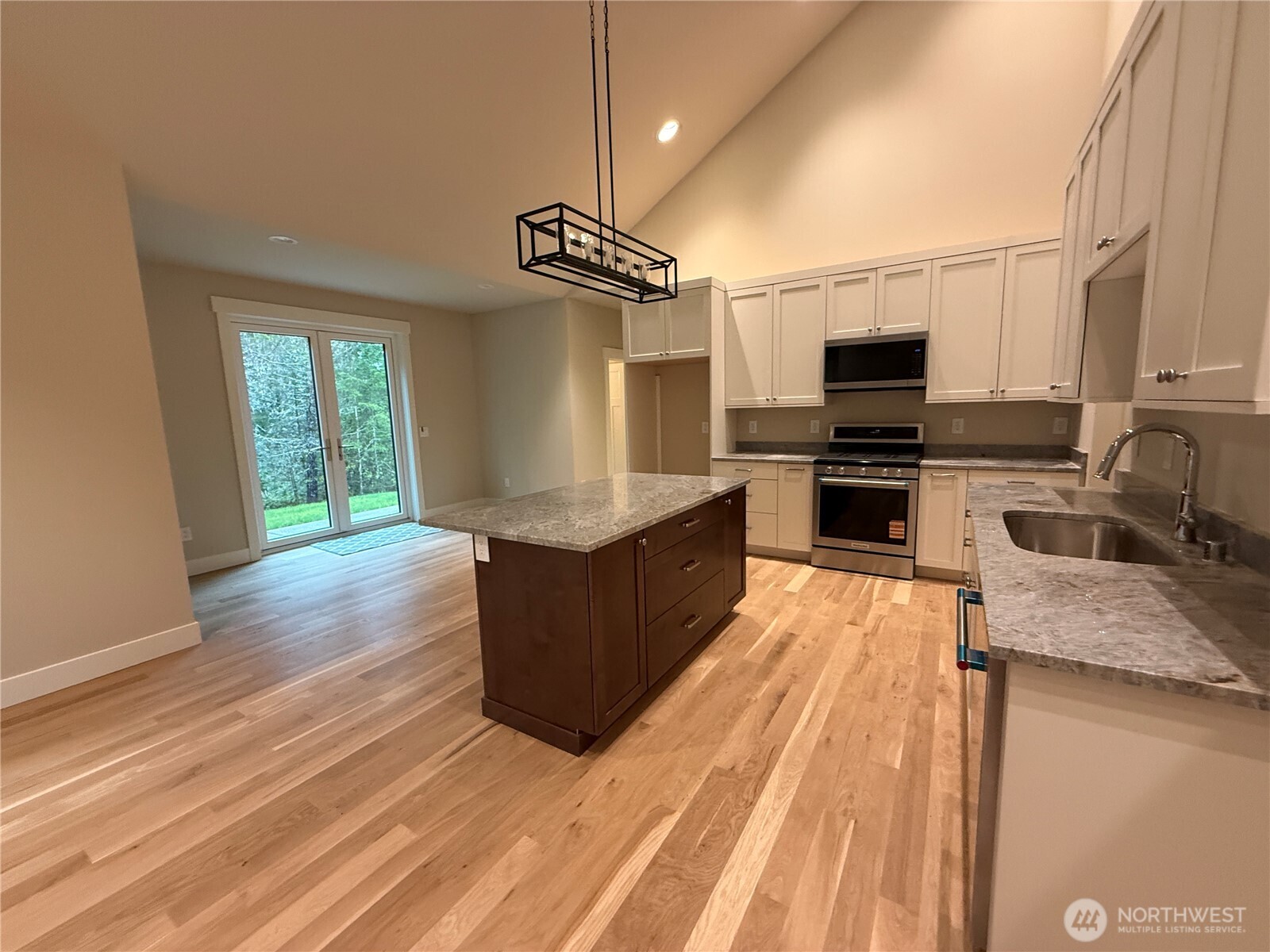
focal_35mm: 14
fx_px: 514
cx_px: 635
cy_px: 476
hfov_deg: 102.1
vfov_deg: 85.7
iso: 400
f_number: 2.2
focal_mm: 2.22
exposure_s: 1/60
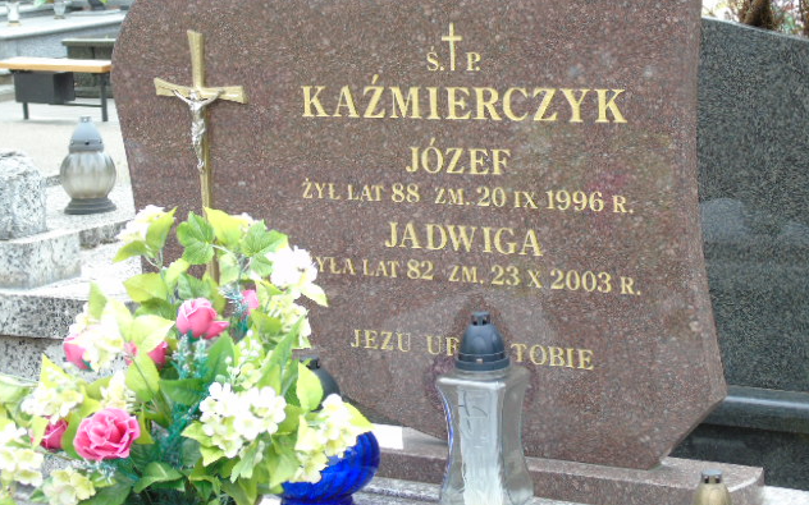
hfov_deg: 23.6
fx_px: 1940
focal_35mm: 88
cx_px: 402
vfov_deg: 14.8
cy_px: 207
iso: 80
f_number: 4.1
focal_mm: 15
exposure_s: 1/125
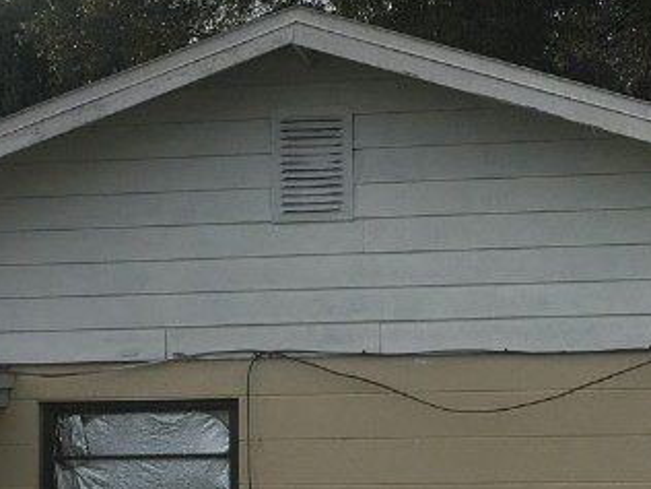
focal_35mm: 94
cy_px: 303
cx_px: 346
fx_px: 1768
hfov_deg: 20.9
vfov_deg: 15.7
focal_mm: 4.15
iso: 25
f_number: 2.2
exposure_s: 1/1183
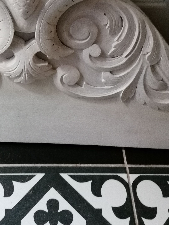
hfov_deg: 25.3
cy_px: 22
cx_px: 40
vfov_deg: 32.1
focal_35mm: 57
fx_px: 371
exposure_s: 1/17.1
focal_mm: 4.75
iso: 1250
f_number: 1.8
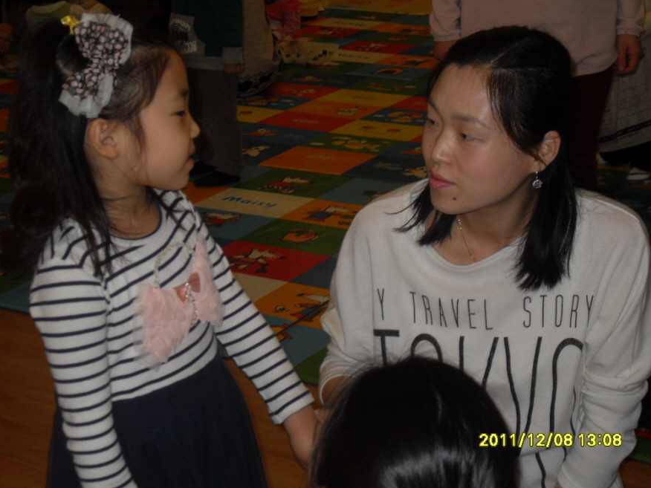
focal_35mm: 76
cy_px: 238
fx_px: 1429
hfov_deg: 25.7
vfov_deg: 19.4
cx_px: 333
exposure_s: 1/60
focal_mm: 11.8
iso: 100
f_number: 4
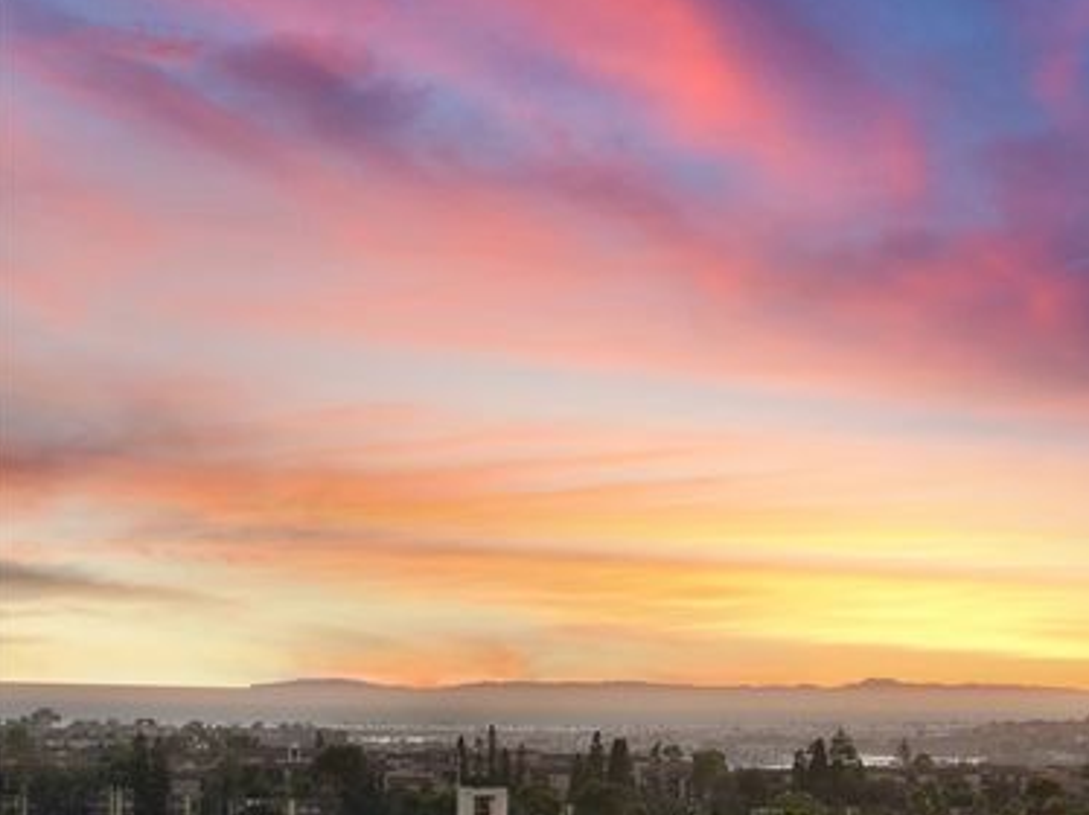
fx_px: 2830
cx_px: 722
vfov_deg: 16.4
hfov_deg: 21.7
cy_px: 371
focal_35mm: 90
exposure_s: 1/125
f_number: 7.1
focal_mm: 70
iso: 400
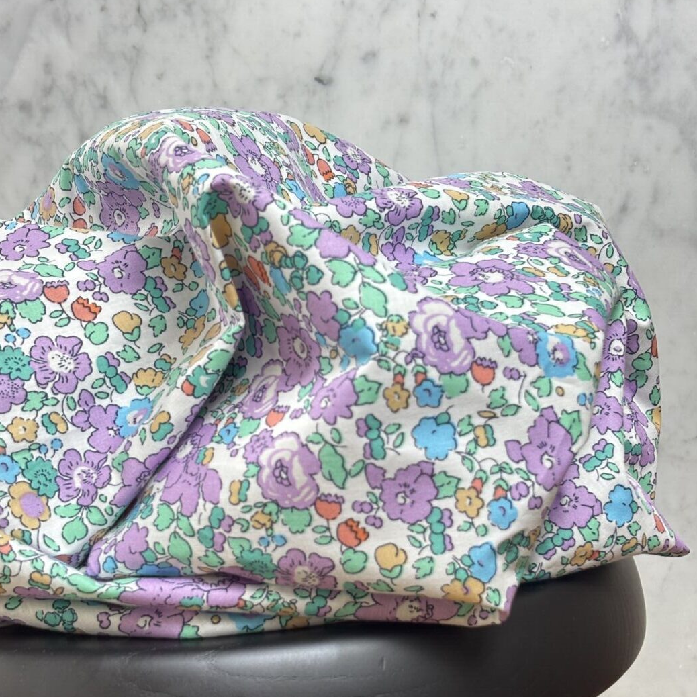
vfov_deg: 27.6
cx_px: 349
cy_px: 463
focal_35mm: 62
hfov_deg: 27.7
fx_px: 1412
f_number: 1.6
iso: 80
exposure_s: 1/60
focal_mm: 5.96
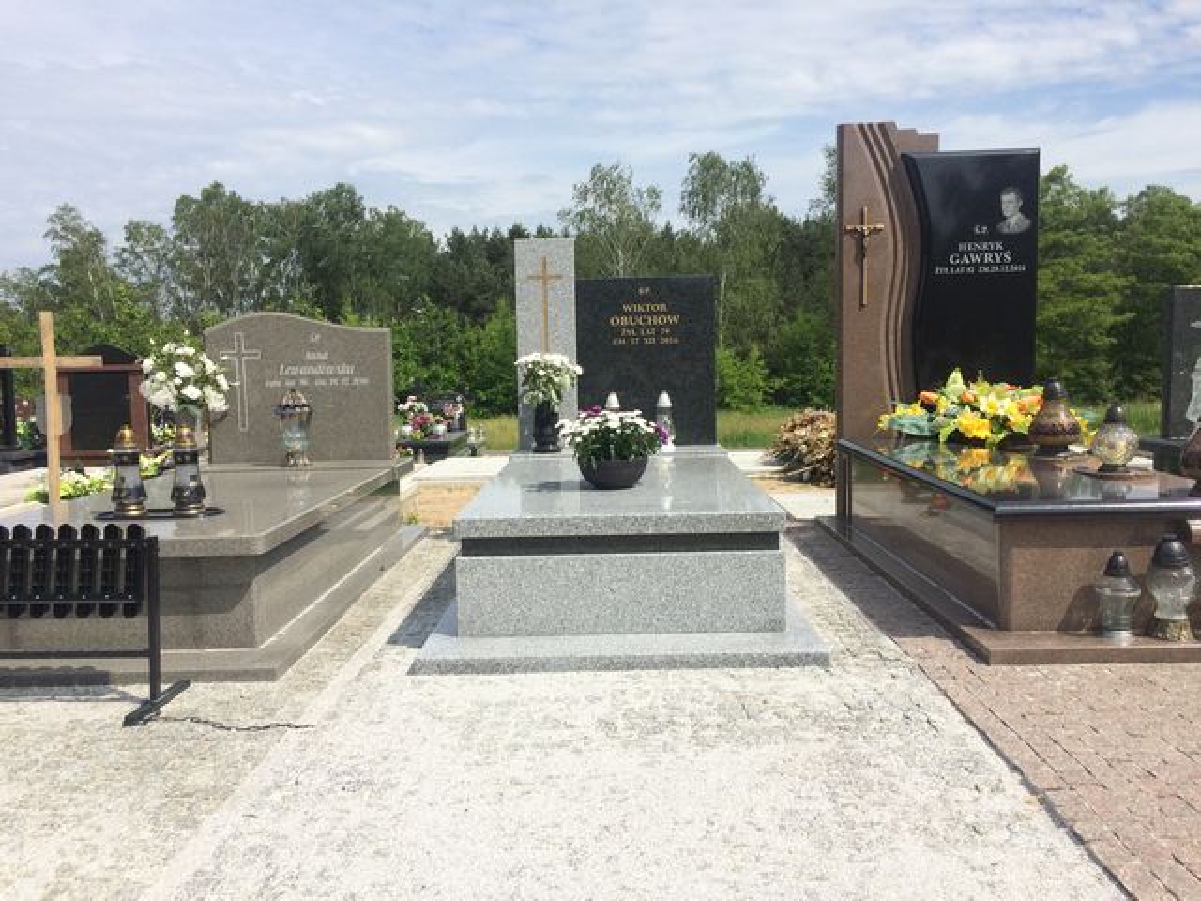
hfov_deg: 61.7
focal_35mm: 29
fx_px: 1006
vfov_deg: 48.2
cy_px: 450
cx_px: 600
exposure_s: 1/2933
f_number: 2.2
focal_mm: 4.15
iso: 32
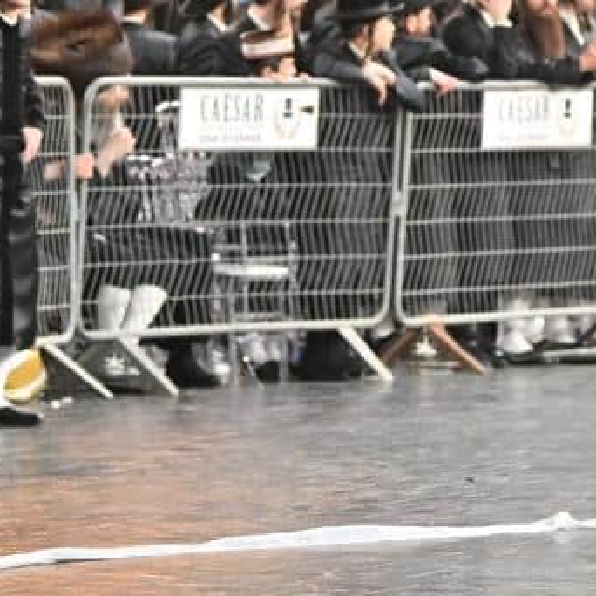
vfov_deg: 5.6
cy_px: 65
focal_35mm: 313
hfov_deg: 5.6
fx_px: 6097
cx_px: 796
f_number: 3.2
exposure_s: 1/320
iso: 1250
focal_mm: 82
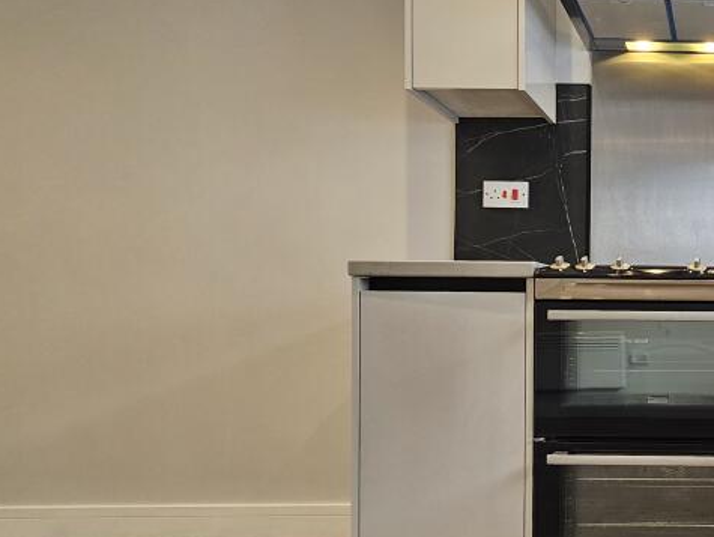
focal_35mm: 28
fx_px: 578
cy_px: 331
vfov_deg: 49.4
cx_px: 738
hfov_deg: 49.6
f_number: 2.2
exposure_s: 1/50
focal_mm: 2.2
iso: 125
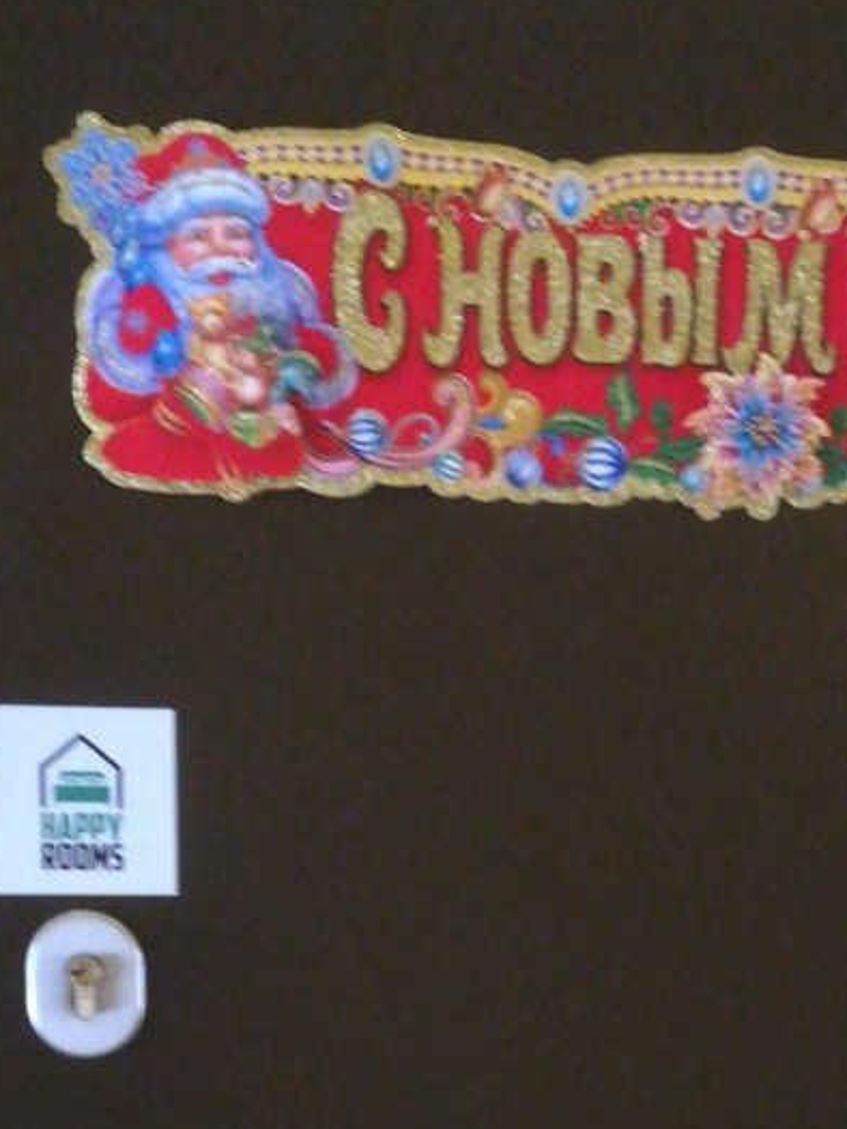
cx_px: 458
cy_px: 1113
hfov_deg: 22.3
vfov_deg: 27.8
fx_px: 2152
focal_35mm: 66
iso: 2000
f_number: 2.2
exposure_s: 1/12.5
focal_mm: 3.81
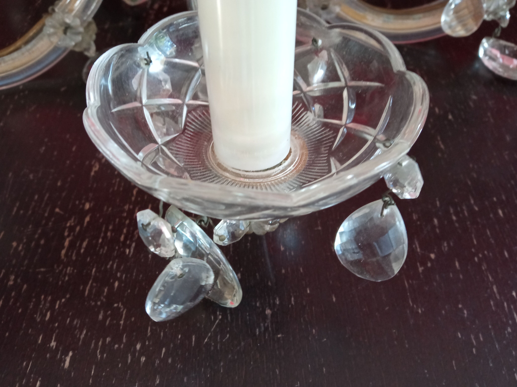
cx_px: 258
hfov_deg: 65.3
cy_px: 194
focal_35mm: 27
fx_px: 403
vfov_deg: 51.4
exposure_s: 1/25
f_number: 2.2
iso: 483
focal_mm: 3.79
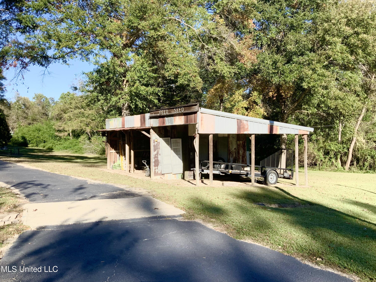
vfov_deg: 48.2
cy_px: 141
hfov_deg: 61.7
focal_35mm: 29
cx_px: 188
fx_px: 315
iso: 16
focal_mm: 3
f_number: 1.8
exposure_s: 1/869
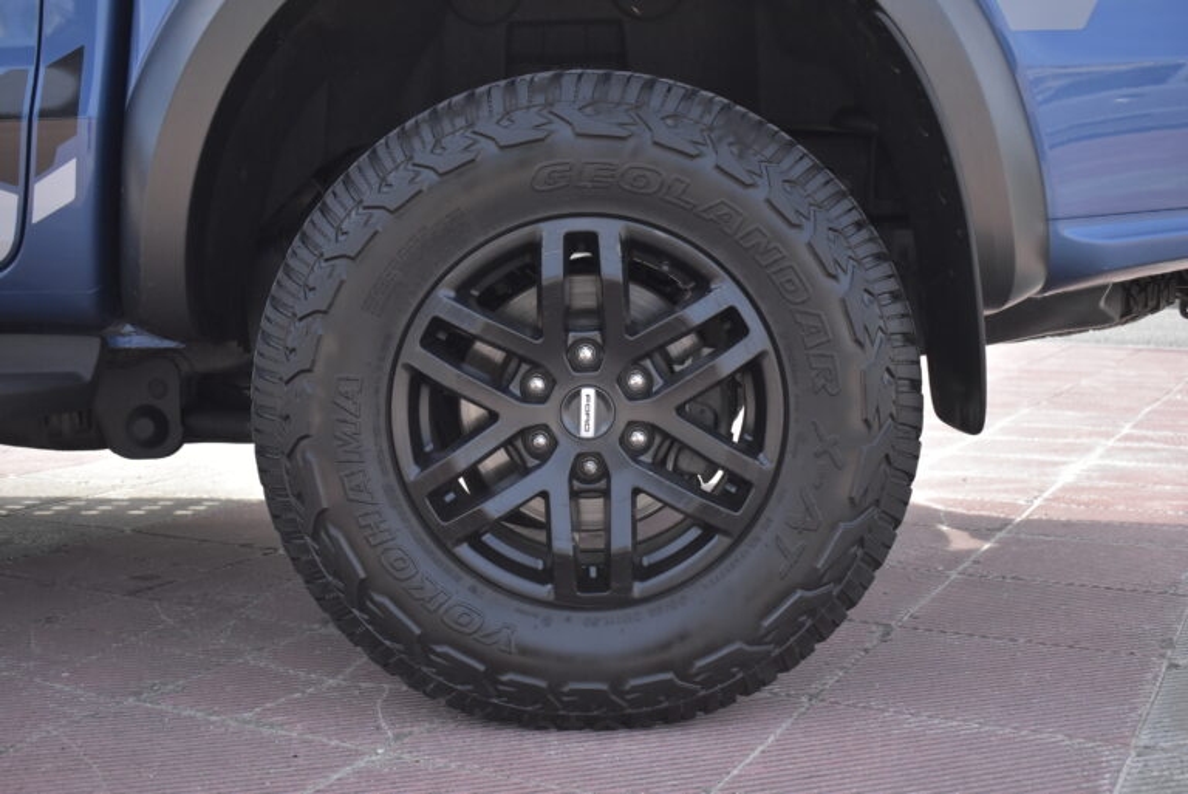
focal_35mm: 44
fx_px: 1436
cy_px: 397
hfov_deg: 44.9
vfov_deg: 30.9
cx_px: 594
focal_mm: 29
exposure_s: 1/2500
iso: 1600
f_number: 4.2
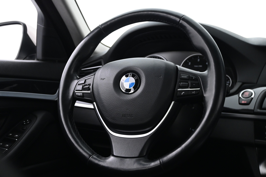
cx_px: 133
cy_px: 88
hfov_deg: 43.0
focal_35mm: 46
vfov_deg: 29.4
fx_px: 338
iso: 1600
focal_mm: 30.5
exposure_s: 1/8
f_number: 4.8
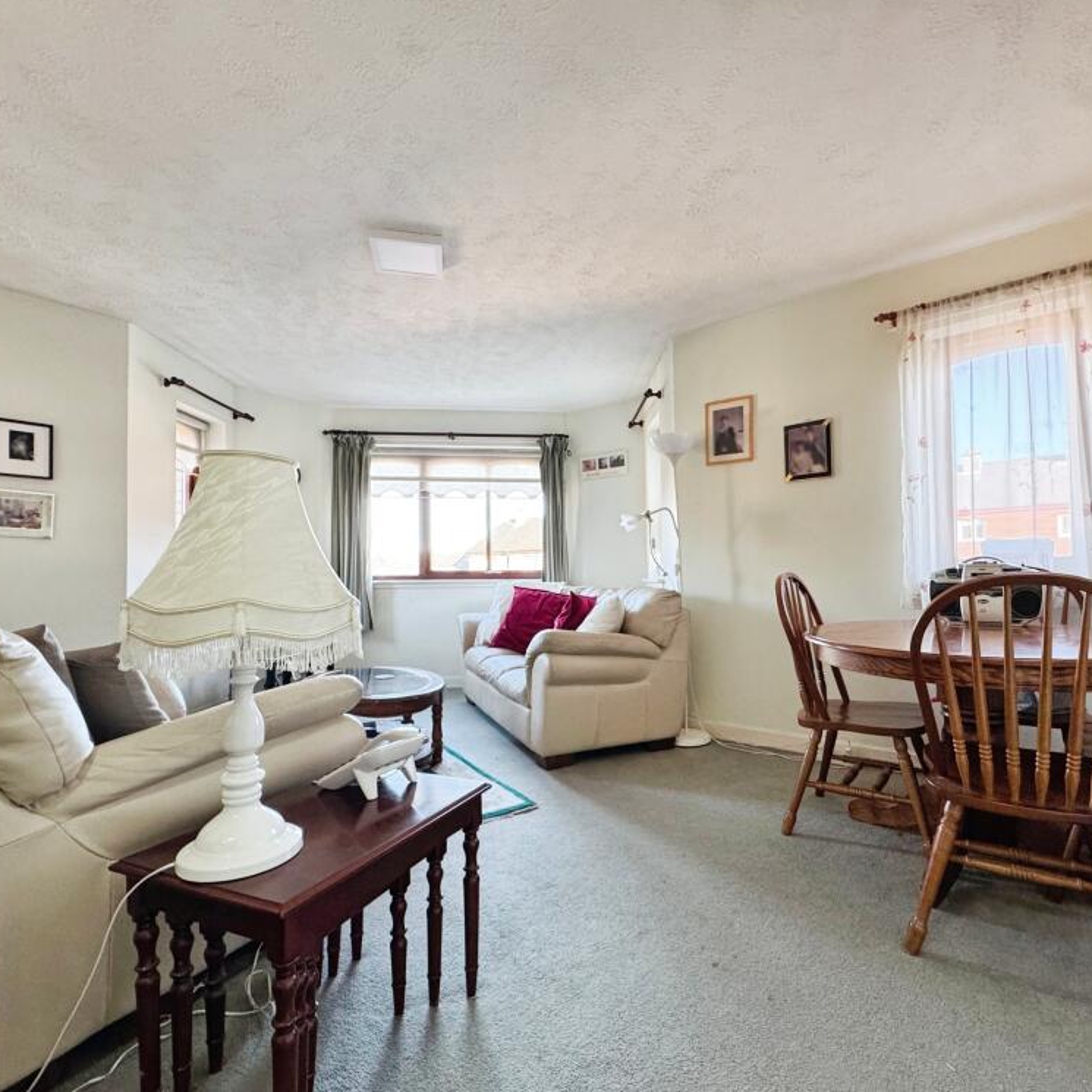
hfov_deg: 83.8
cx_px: 594
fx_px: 607
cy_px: 553
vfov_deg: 84.0
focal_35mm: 17
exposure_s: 1/99
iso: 250
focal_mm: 2.22
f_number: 2.2
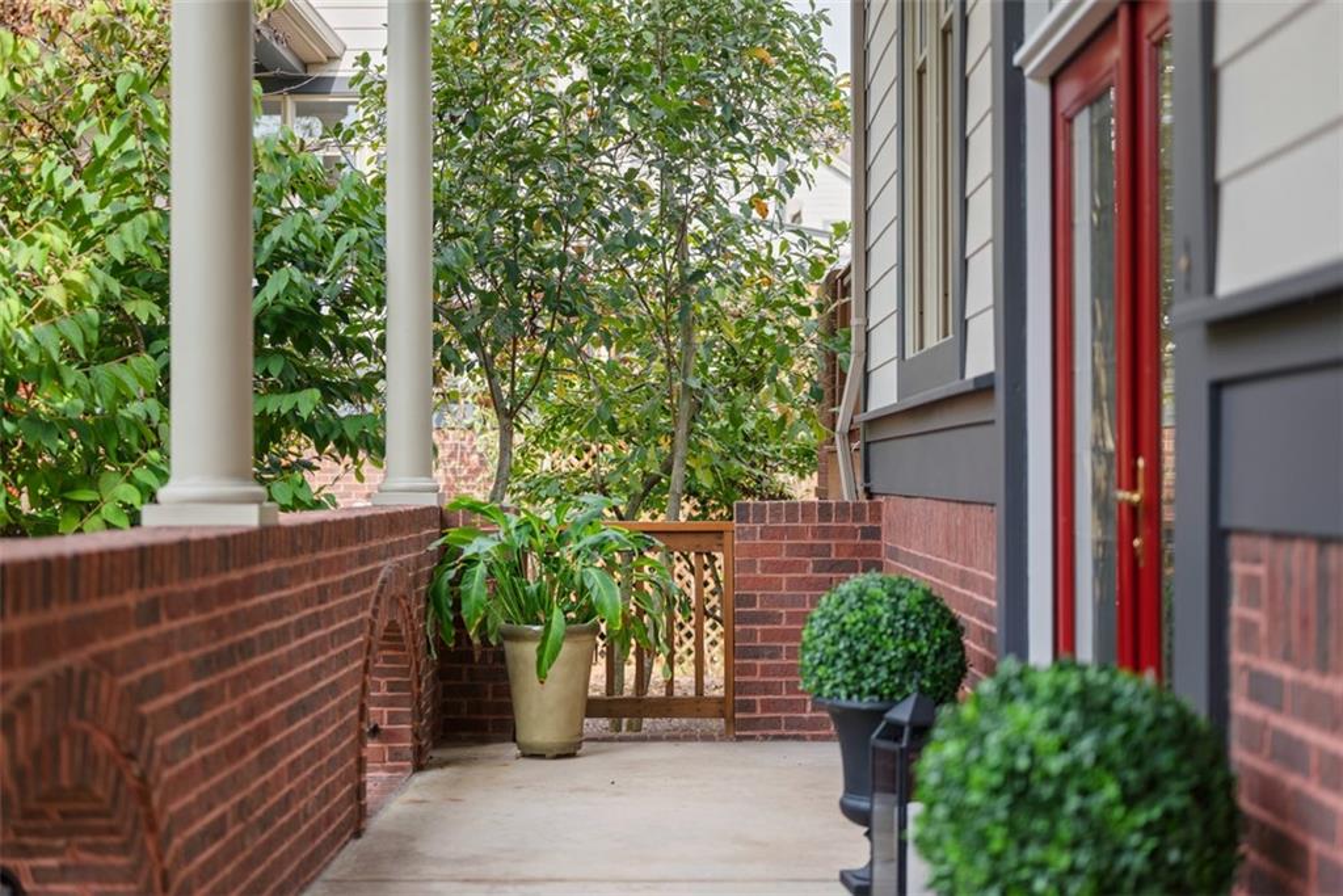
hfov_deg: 39.6
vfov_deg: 27.0
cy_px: 448
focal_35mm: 50
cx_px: 672
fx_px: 1865
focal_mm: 50
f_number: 1.8
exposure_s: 1/800
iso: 400
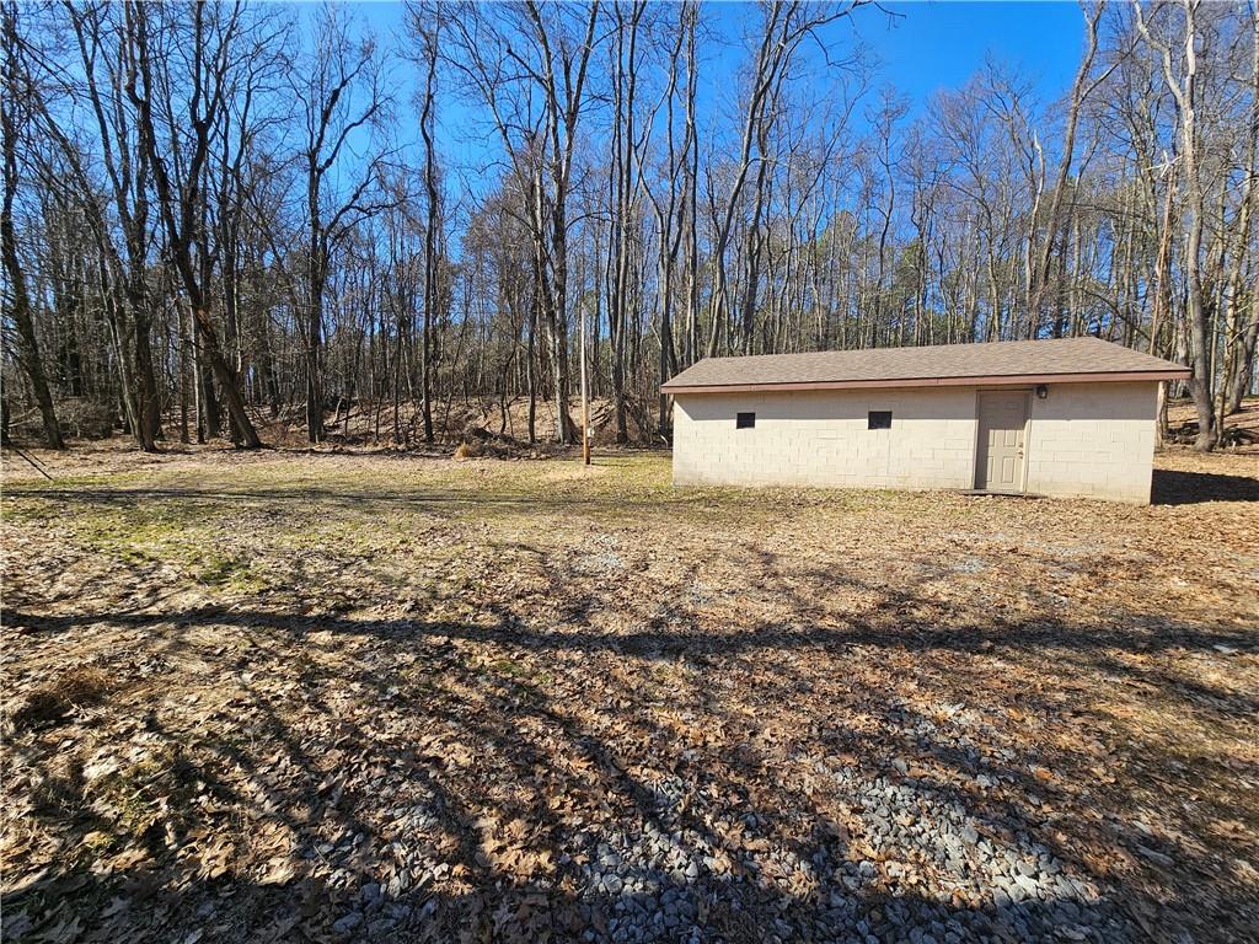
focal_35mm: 13
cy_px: 472
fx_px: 473
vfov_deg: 89.9
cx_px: 630
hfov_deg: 106.2
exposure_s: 1/939
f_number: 2.2
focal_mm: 2.2
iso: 50
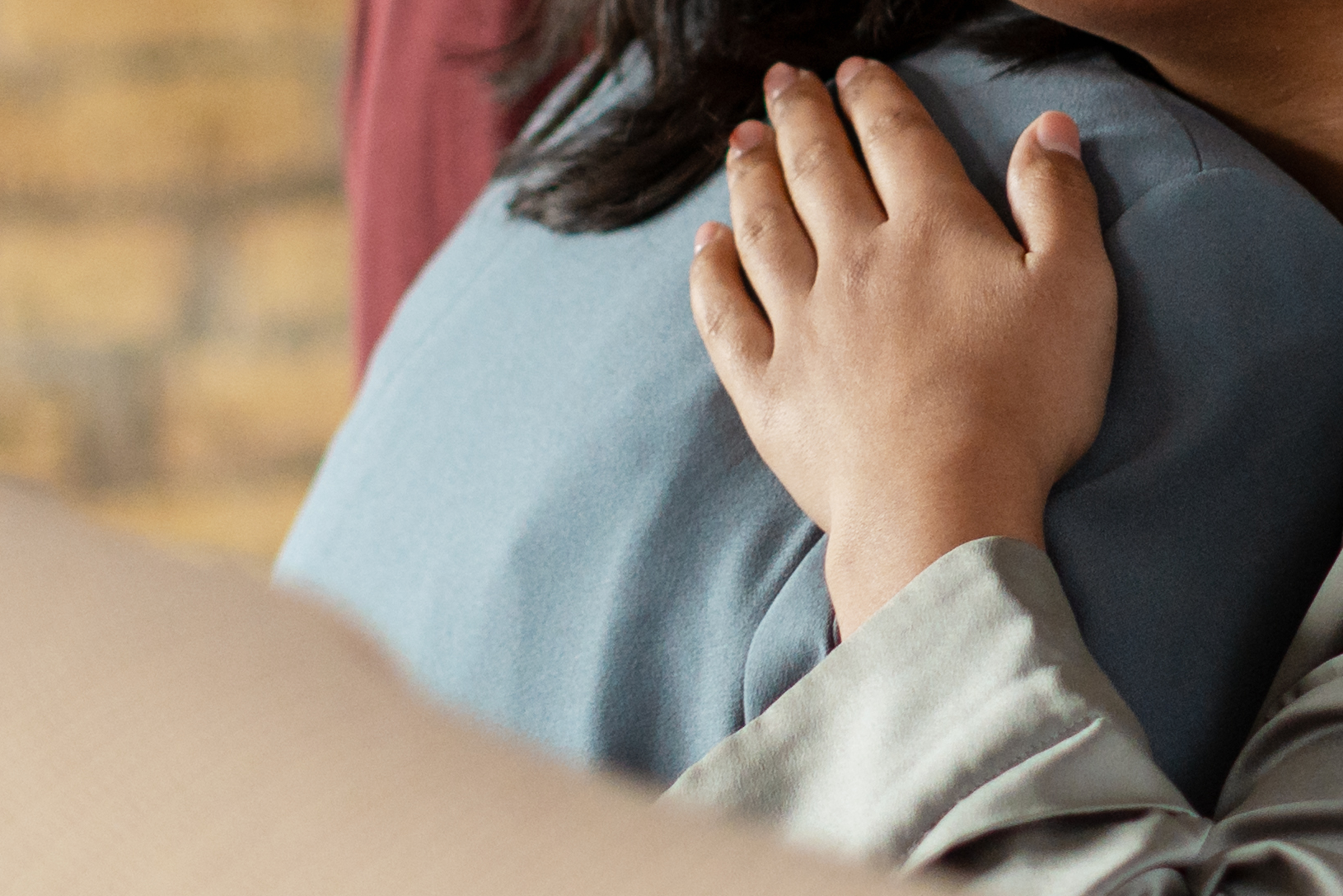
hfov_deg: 9.5
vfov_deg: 6.4
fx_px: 8021
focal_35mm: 215
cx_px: 1317
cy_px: -94
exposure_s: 1/250
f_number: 2
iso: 500
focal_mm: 50
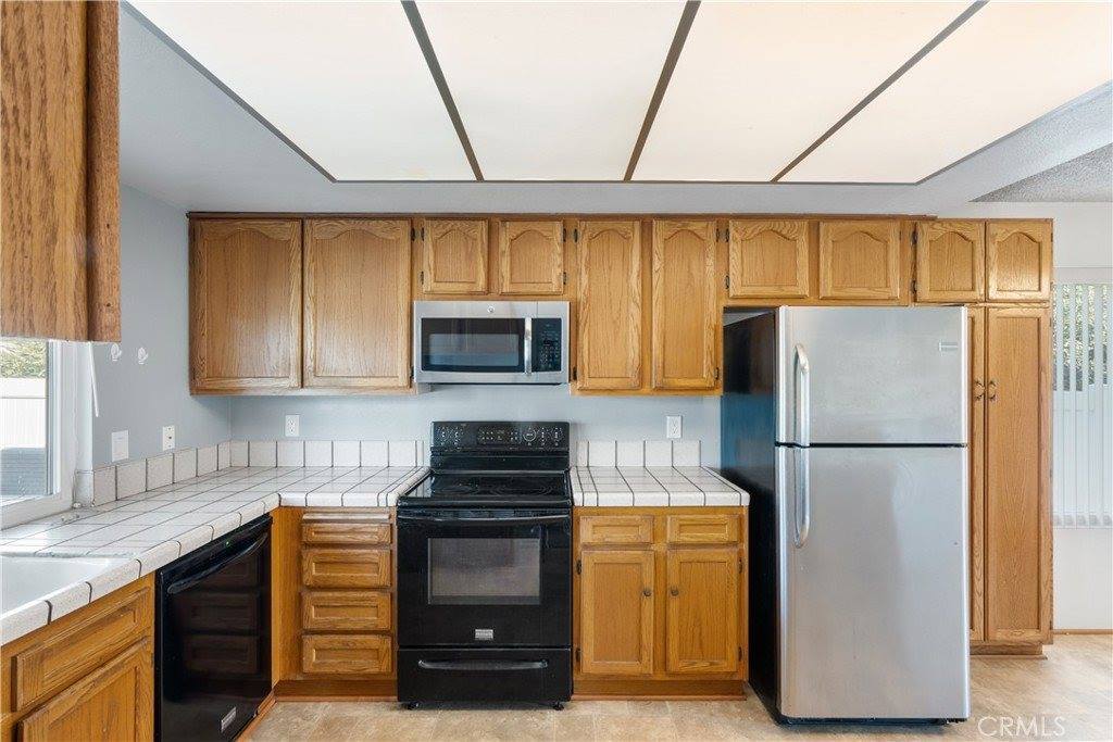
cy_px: 371
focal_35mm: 16
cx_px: 556
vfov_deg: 73.8
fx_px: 495
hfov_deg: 96.7
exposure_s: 20
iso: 100
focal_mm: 16
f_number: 20
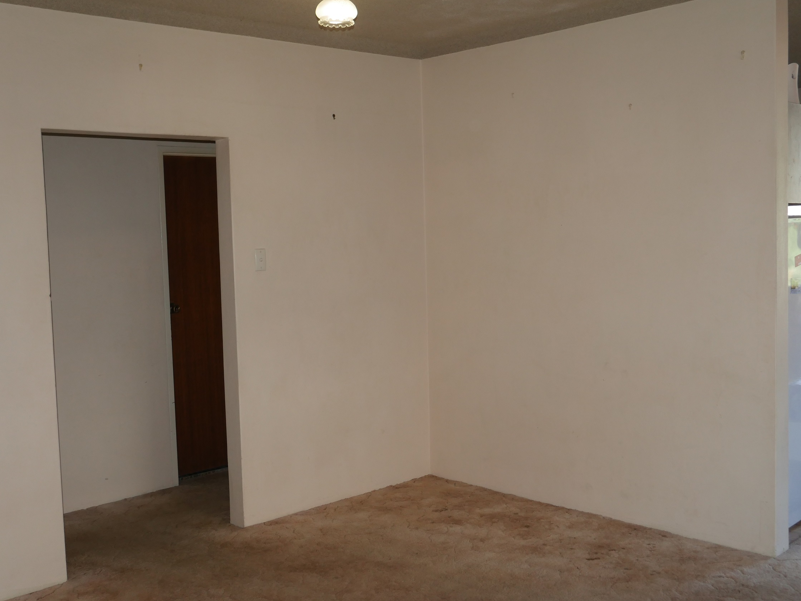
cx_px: 393
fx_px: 949
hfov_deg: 45.8
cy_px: 294
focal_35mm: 41
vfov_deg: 35.2
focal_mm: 20
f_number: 4.4
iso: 500
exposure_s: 1/125
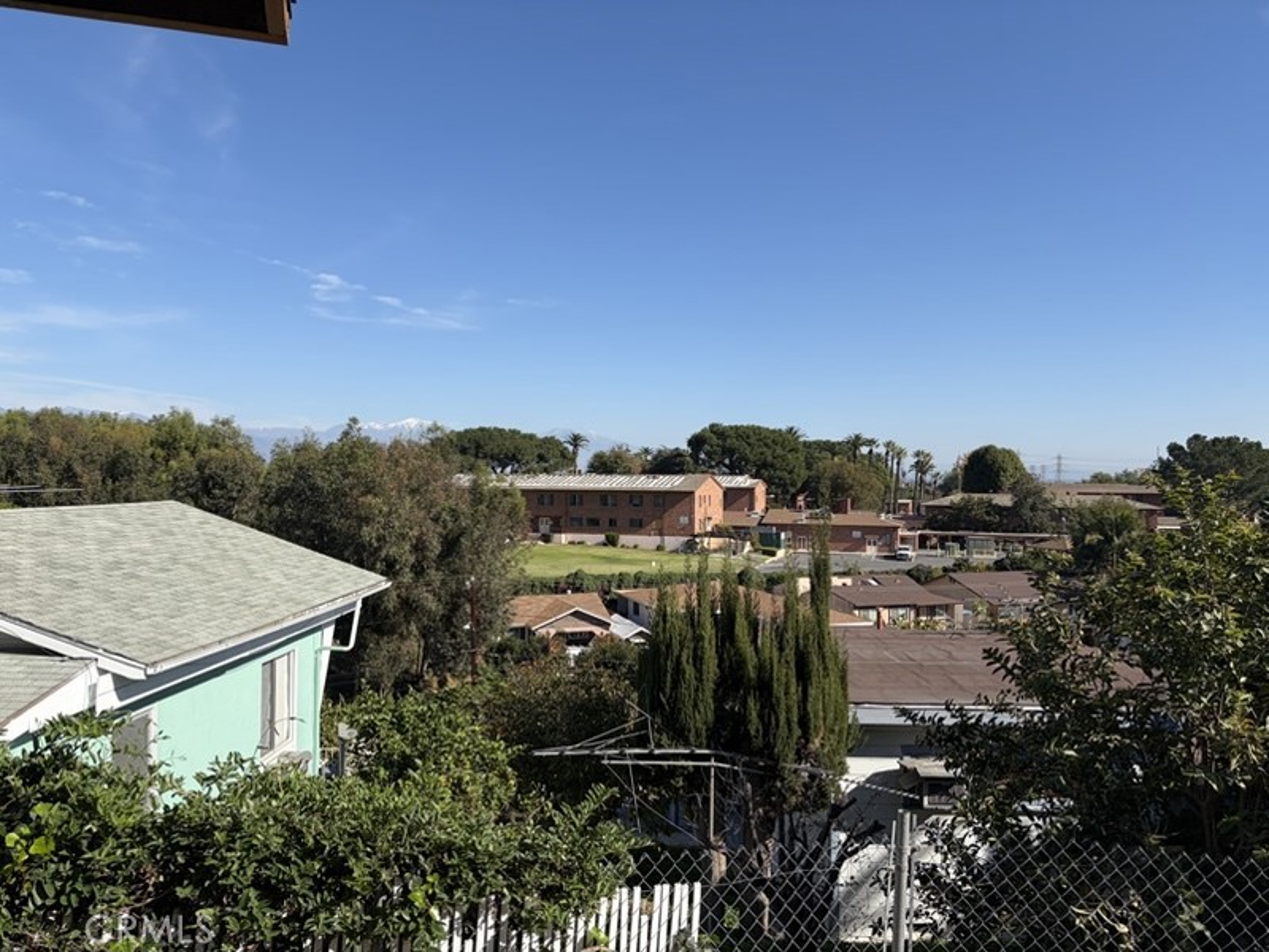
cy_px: 476
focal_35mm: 26
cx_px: 634
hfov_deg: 67.3
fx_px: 953
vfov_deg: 53.1
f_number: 1.6
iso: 64
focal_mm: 5.96
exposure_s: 1/4950
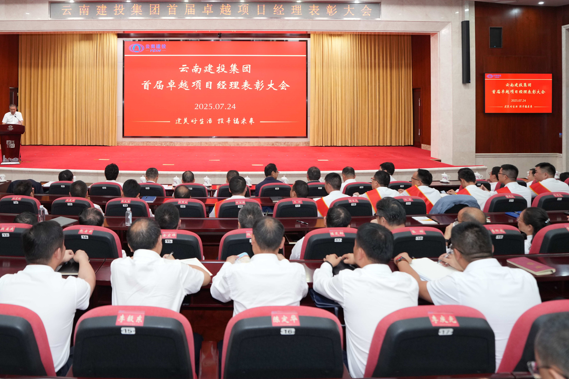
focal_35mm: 24
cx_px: 211
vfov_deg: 51.3
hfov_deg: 72.4
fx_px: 379
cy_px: 103
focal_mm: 16
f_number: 2.8
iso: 1000
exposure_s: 1/250
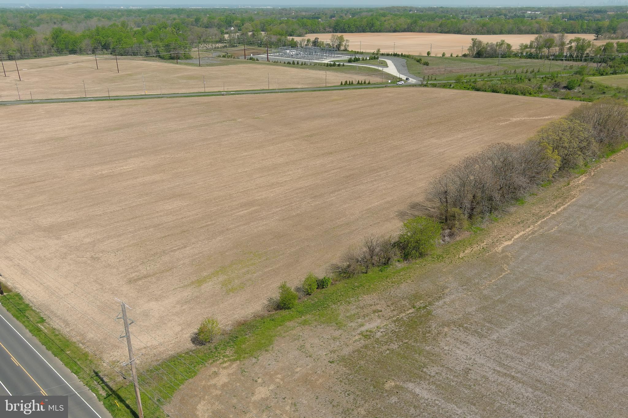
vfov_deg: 44.9
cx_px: 314
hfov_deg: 63.7
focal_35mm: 29
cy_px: 209
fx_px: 506
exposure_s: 1/1600
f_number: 2.8
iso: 100
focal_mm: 10.57
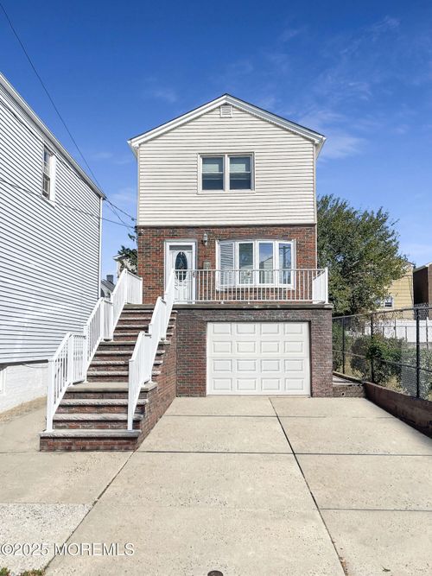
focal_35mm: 25
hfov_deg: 54.9
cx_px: 216
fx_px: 416
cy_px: 288
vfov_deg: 69.4
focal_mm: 5.1
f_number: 1.6
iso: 32
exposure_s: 1/6579
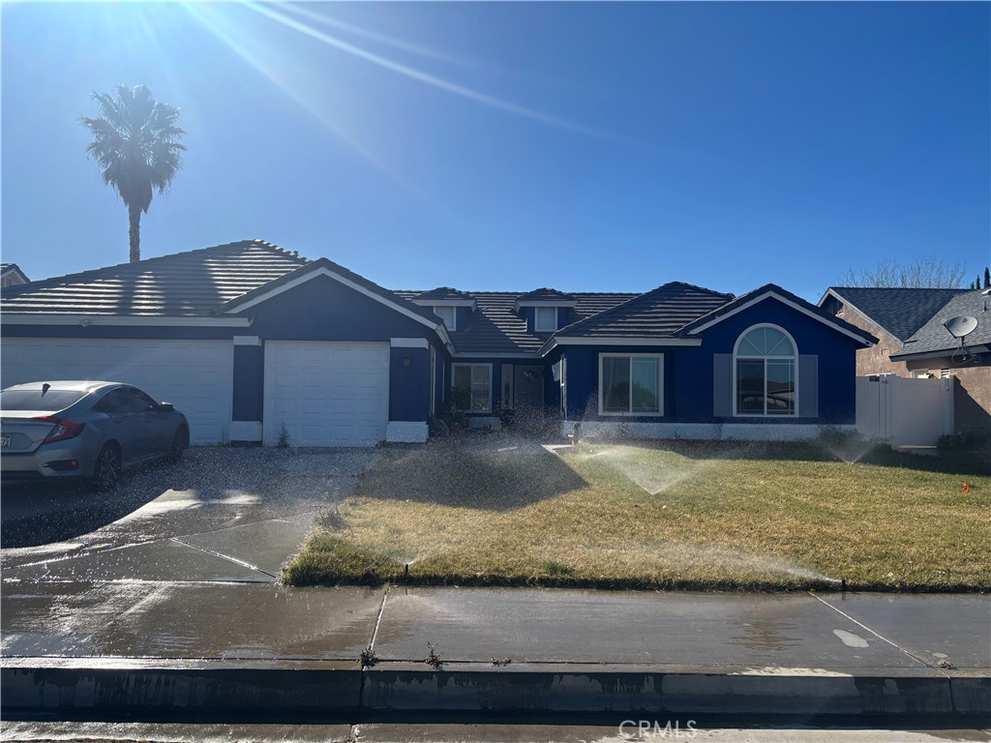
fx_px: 744
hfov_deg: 67.3
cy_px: 372
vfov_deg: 53.1
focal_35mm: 26
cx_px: 496
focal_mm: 5.96
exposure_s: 1/5952
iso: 50
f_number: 1.6
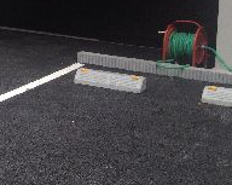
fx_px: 782
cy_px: -33
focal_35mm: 114
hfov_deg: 15.2
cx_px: -152
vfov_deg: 13.2
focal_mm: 4.28
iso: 50
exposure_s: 1/254
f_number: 2.4
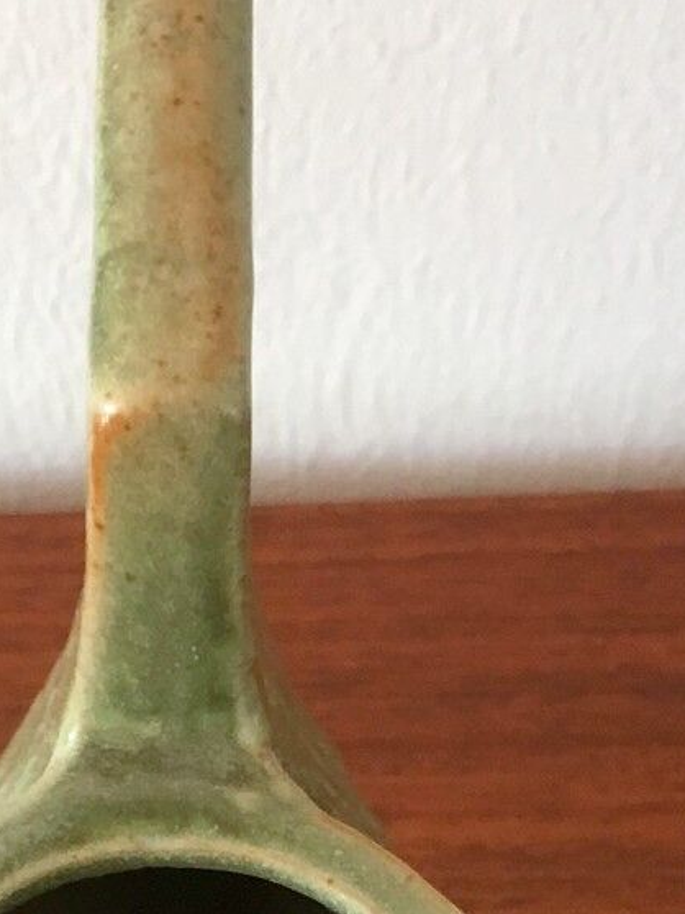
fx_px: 2746
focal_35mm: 104
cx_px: 144
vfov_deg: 17.6
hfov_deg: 14.1
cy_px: 1217
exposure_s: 1/33
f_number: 2.2
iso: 64
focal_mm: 4.15
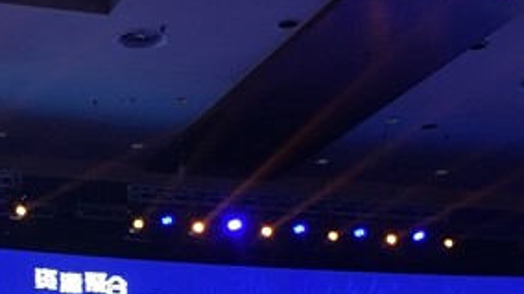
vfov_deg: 14.6
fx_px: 1083
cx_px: 183
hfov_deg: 27.1
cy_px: 402
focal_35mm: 78
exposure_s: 1/17
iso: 100
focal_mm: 4.15
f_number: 2.2
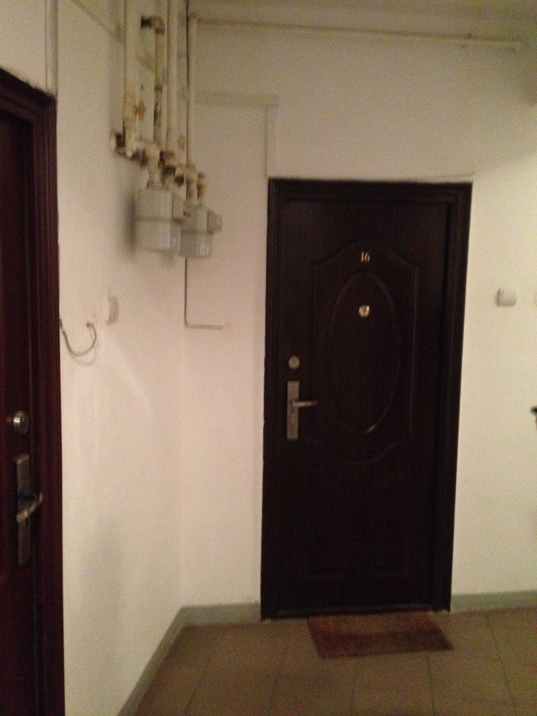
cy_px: 358
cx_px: 268
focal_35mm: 35
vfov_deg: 52.6
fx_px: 724
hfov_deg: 40.7
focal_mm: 4.28
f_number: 2.4
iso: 800
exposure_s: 1/17
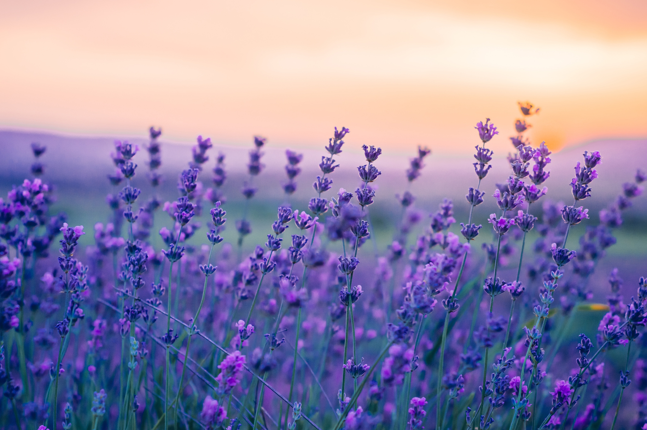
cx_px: 324
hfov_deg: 27.0
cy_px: 215
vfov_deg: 18.1
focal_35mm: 75
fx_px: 1346
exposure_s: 1/160
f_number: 2.8
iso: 200
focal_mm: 50
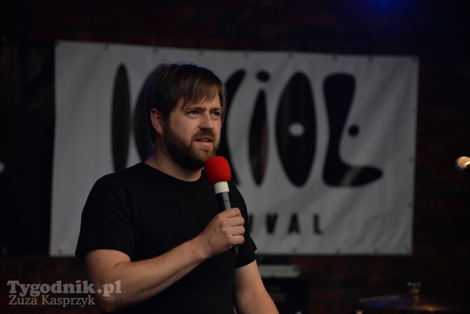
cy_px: 157
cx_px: 235
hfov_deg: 12.1
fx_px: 2220
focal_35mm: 170
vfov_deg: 8.1
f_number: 5
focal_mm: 170
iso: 400
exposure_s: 1/640
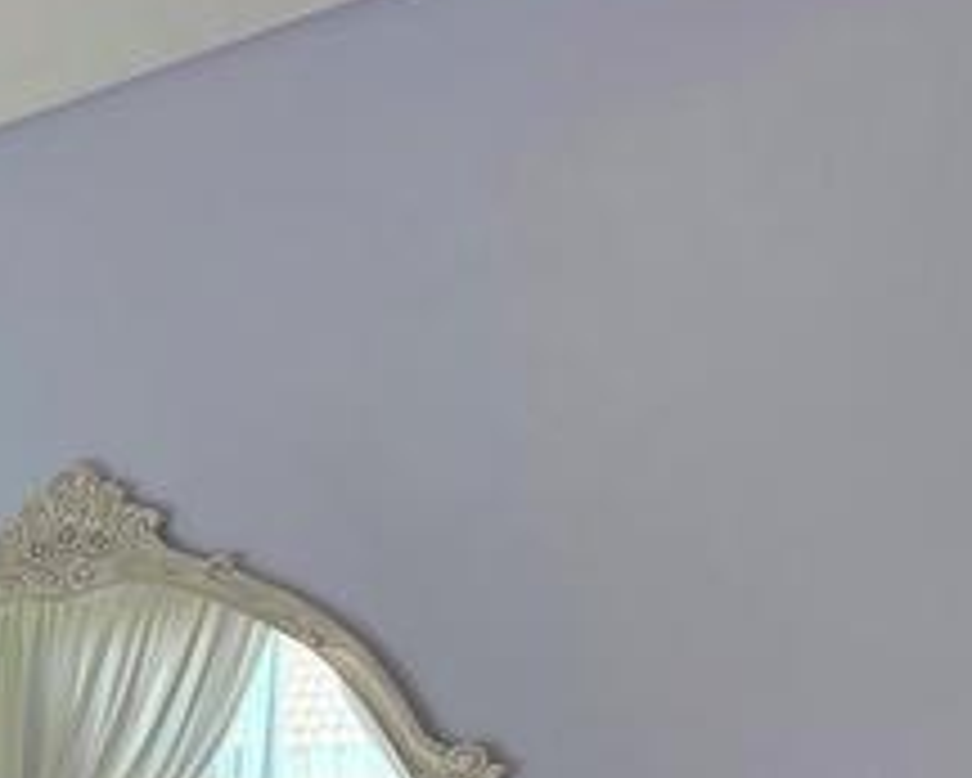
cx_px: -770
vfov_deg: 27.2
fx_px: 1353
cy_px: 998
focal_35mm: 47
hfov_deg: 22.5
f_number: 1.9
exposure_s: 1/100
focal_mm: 2.2
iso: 100
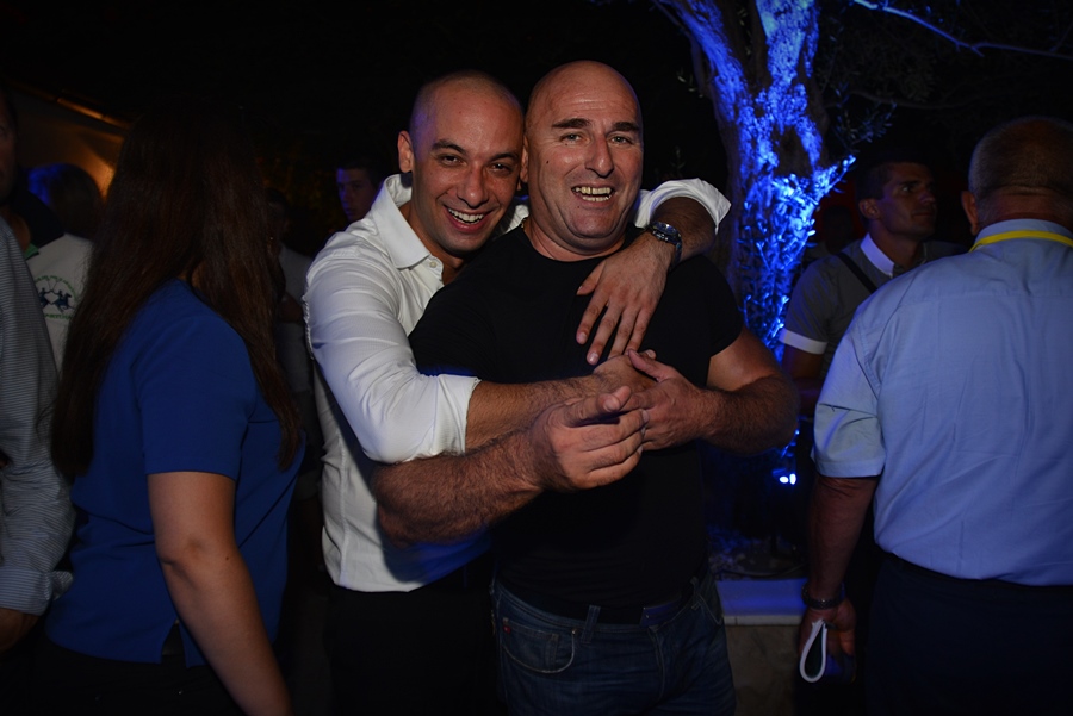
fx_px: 1044
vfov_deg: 37.9
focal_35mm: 35
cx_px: 536
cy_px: 358
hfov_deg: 54.4
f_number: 6.3
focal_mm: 35
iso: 640
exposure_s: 1/30
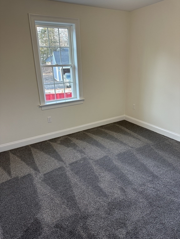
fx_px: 166
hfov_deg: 56.8
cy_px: 120
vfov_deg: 71.6
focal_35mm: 24
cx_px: 90
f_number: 1.78
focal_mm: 6.86
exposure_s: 1/120
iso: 160
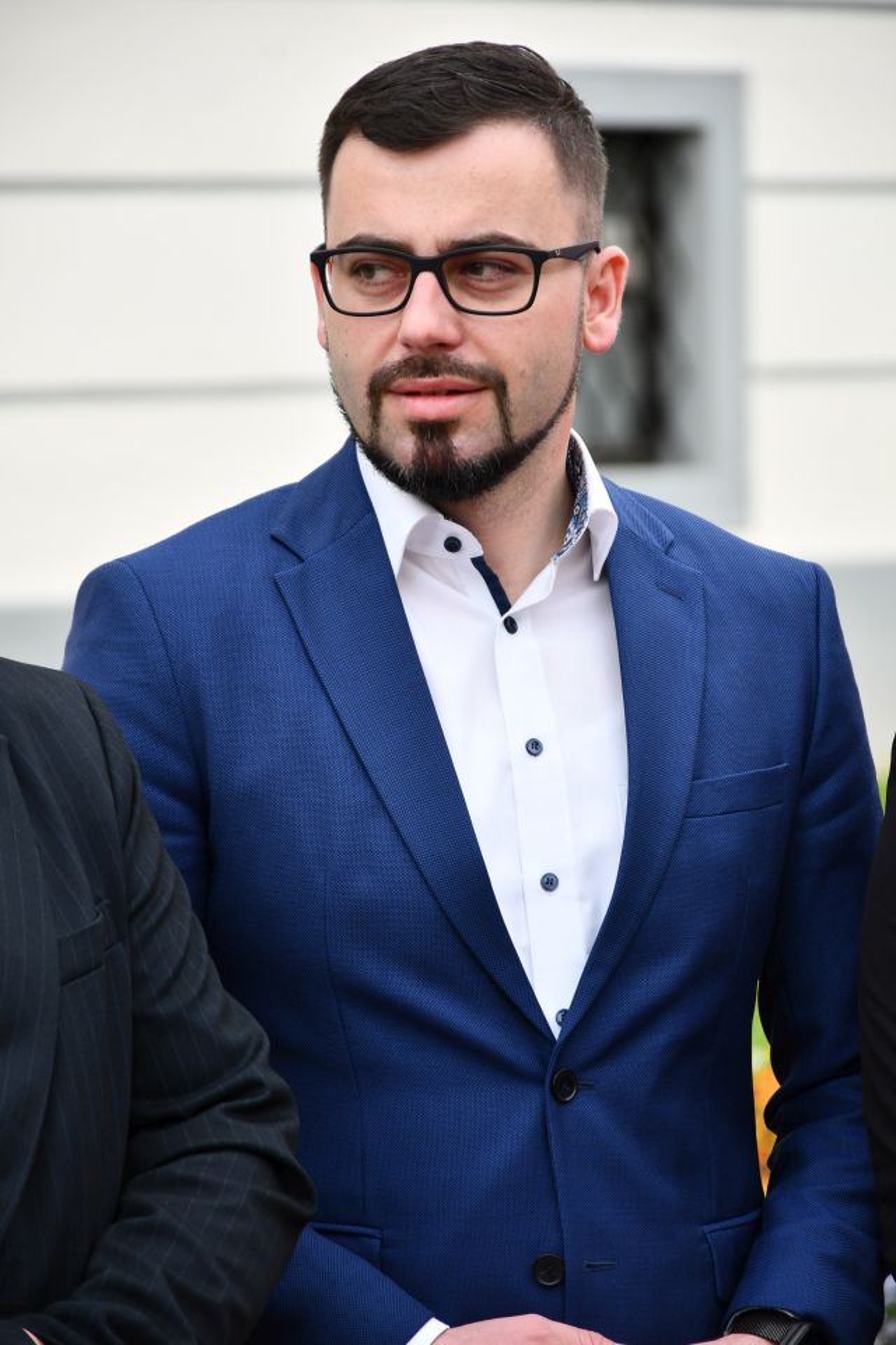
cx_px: 448
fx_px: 7839
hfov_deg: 6.5
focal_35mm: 210
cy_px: 672
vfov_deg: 9.8
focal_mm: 140
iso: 560
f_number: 5.6
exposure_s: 1/500
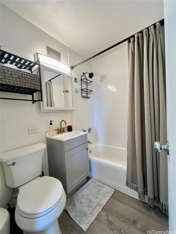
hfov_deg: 89.9
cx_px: 88
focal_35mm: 13
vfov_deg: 106.2
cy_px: 117
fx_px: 88
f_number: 1.8
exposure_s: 1/62
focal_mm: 1.57
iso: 125
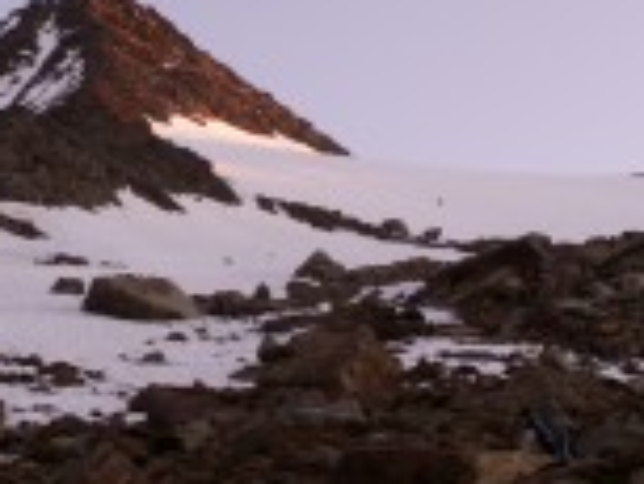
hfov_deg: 16.1
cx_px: -11
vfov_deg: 12.3
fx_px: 2234
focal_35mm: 120
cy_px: 122
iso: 50
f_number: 4.5
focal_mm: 8.95
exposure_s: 1/40
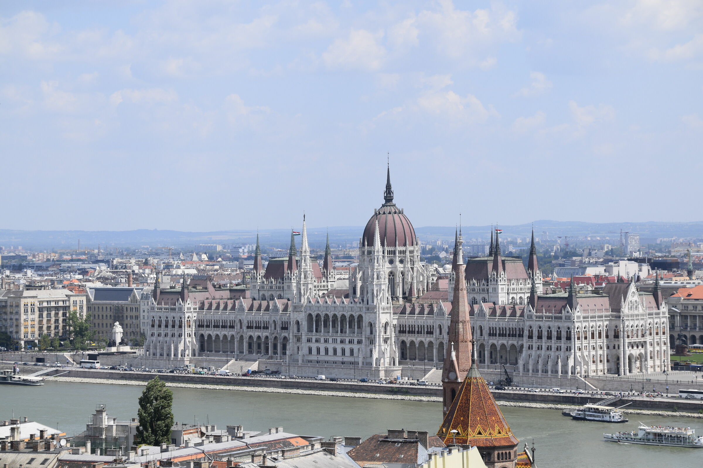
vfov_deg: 13.4
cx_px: 352
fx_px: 1992
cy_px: 234
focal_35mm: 102
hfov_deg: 20.0
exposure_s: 1/400
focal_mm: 68
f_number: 10
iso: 200
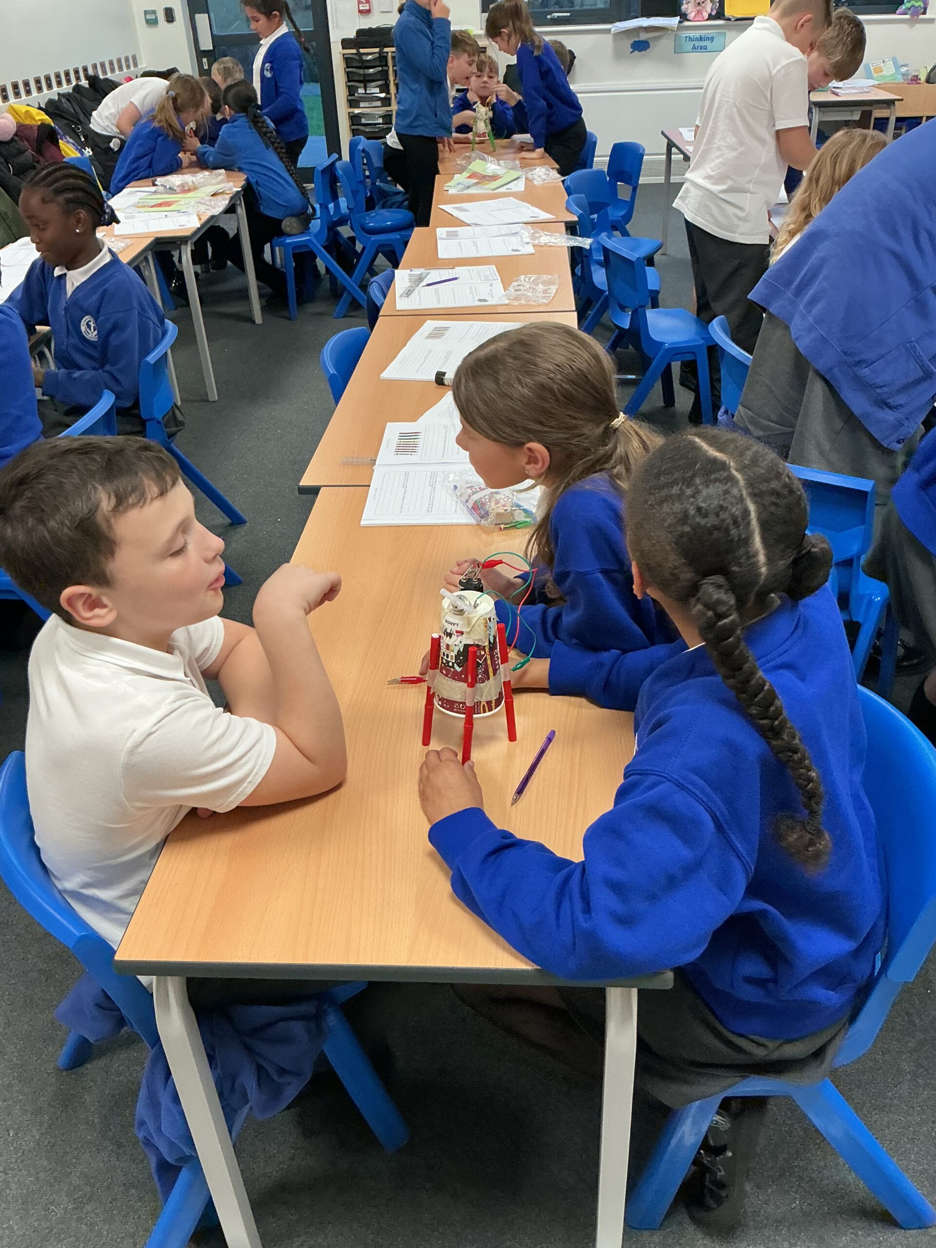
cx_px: 468
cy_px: 624
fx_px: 1046
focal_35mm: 29
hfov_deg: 48.2
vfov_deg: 61.7
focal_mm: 3
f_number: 1.8
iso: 160
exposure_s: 1/60
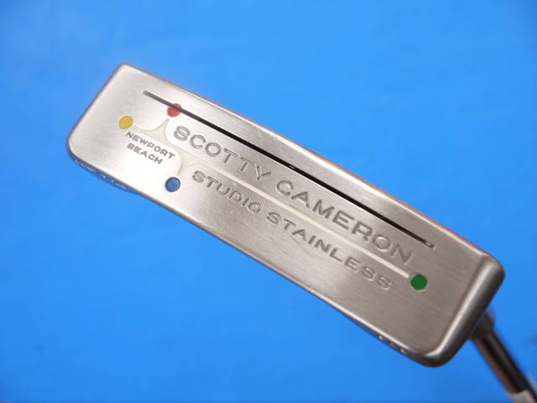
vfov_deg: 17.6
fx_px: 1303
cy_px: 202
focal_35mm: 84
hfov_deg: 23.3
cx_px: 268
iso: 500
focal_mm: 42
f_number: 5.6
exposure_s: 1/80
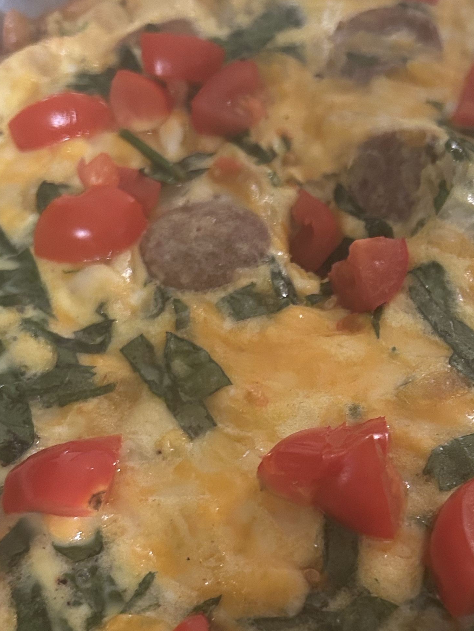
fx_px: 986
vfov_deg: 35.2
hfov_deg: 26.6
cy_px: 425
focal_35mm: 54
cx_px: 370
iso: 640
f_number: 1.5
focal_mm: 5.7
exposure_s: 1/40
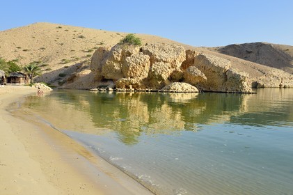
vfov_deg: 31.8
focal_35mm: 42
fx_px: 342
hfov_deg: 46.4
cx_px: 146
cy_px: 98
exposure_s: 1/160
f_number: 13
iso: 200
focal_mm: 42
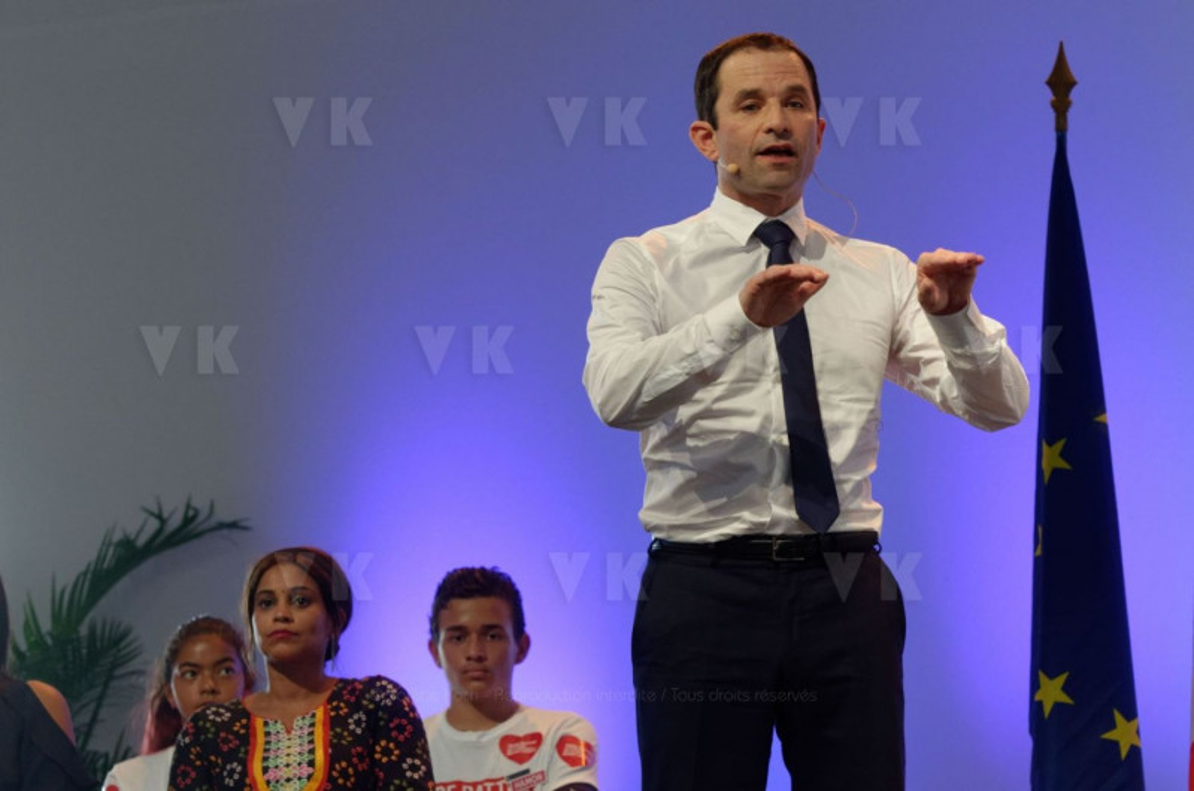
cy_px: 396
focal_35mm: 150
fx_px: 4965
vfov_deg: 9.1
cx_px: 597
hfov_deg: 13.7
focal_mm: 100
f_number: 5.6
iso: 1000
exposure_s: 1/160
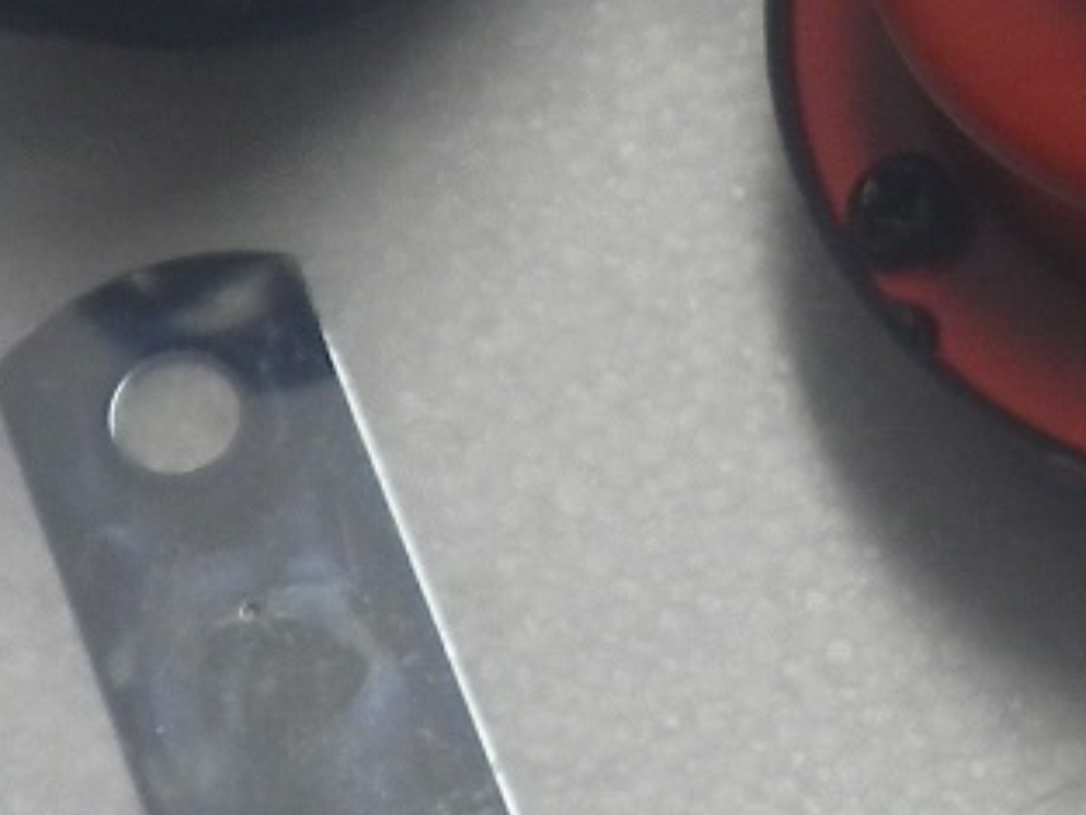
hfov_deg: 13.5
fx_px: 4488
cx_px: 1211
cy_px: 142
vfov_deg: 10.3
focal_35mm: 143
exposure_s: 1/50
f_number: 3.5
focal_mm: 5
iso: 100
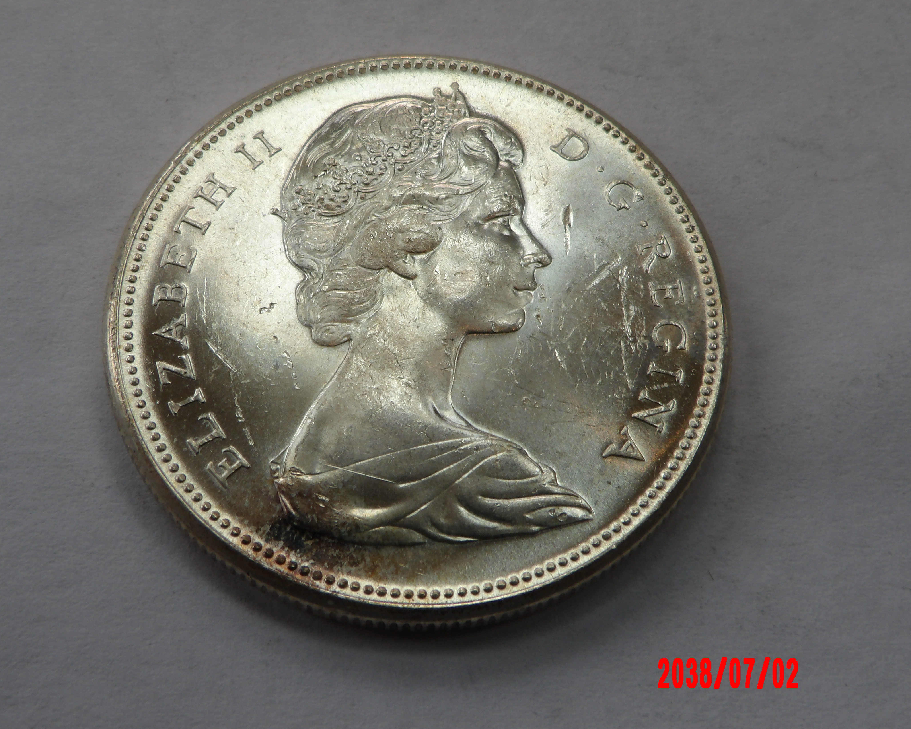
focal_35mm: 52
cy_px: 336
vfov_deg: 29.1
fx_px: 1402
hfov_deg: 36.0
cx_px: 426
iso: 100
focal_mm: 7.6
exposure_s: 1/113
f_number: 4.9
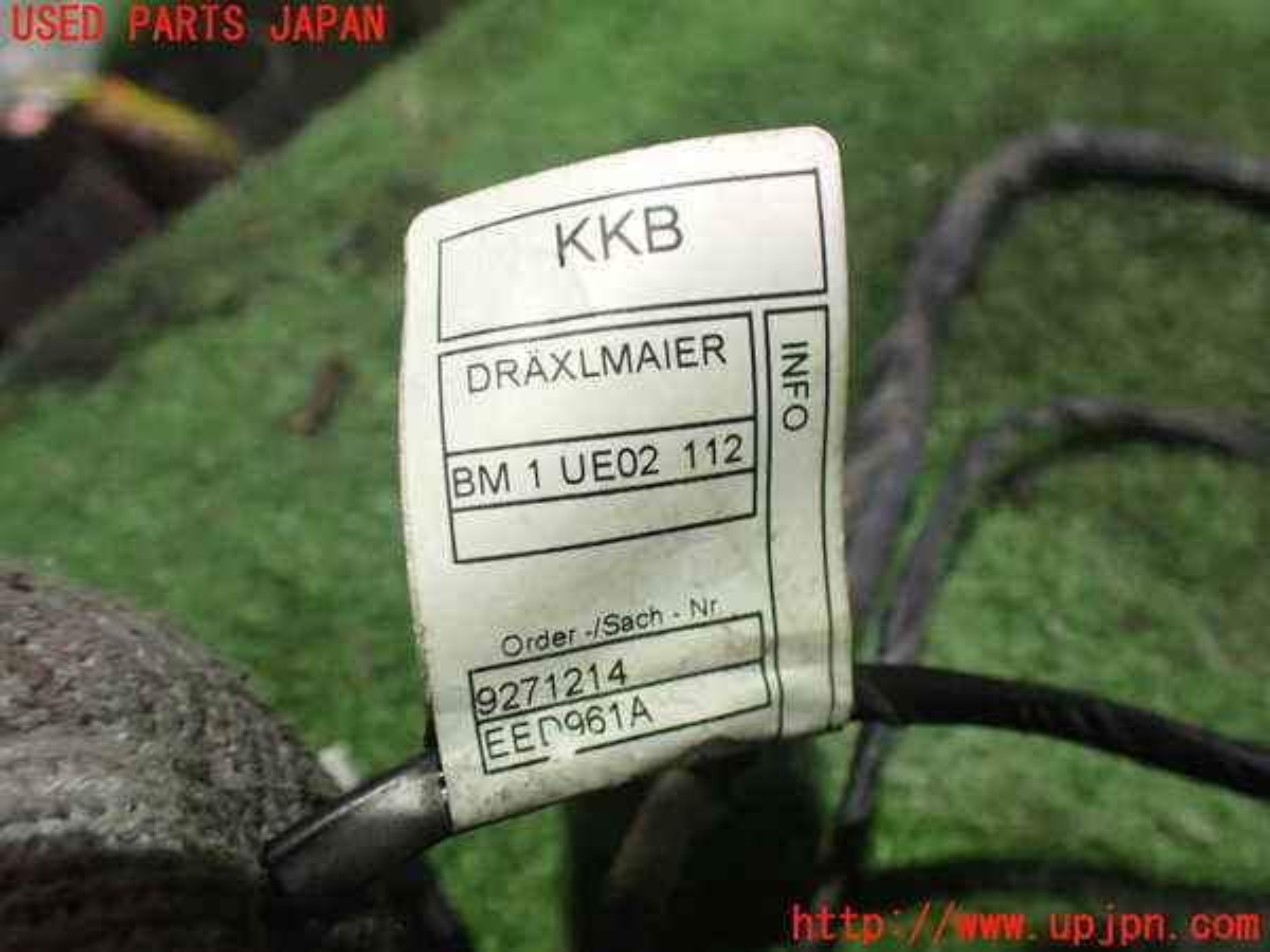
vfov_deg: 46.8
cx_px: 635
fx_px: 1101
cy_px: 476
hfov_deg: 60.0
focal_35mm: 30
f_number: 2.3
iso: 1000
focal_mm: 5.4
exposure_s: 1/30
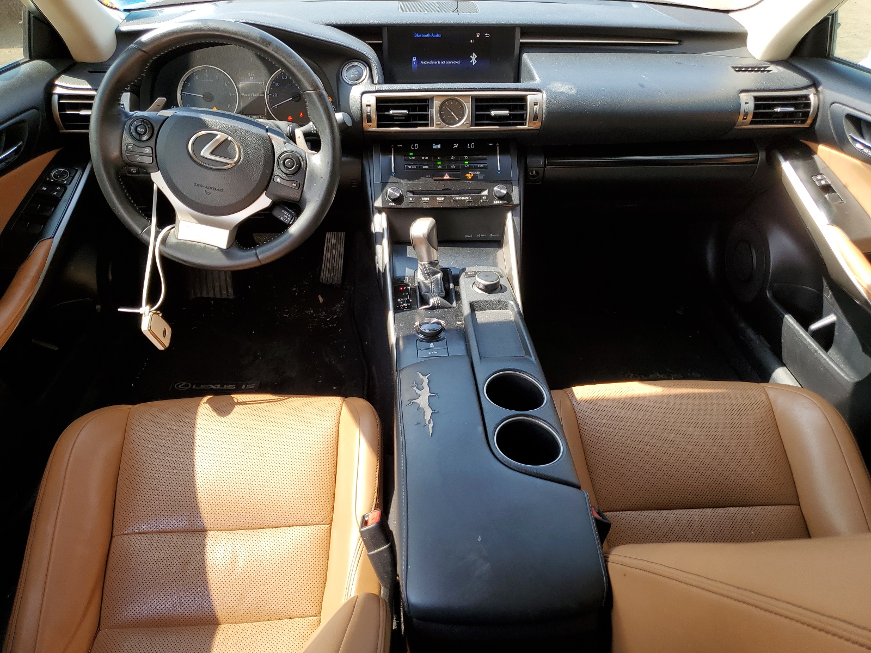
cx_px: 436
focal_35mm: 26
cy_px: 326
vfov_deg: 53.1
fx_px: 654
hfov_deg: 67.3
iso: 50
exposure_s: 1/167
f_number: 1.5
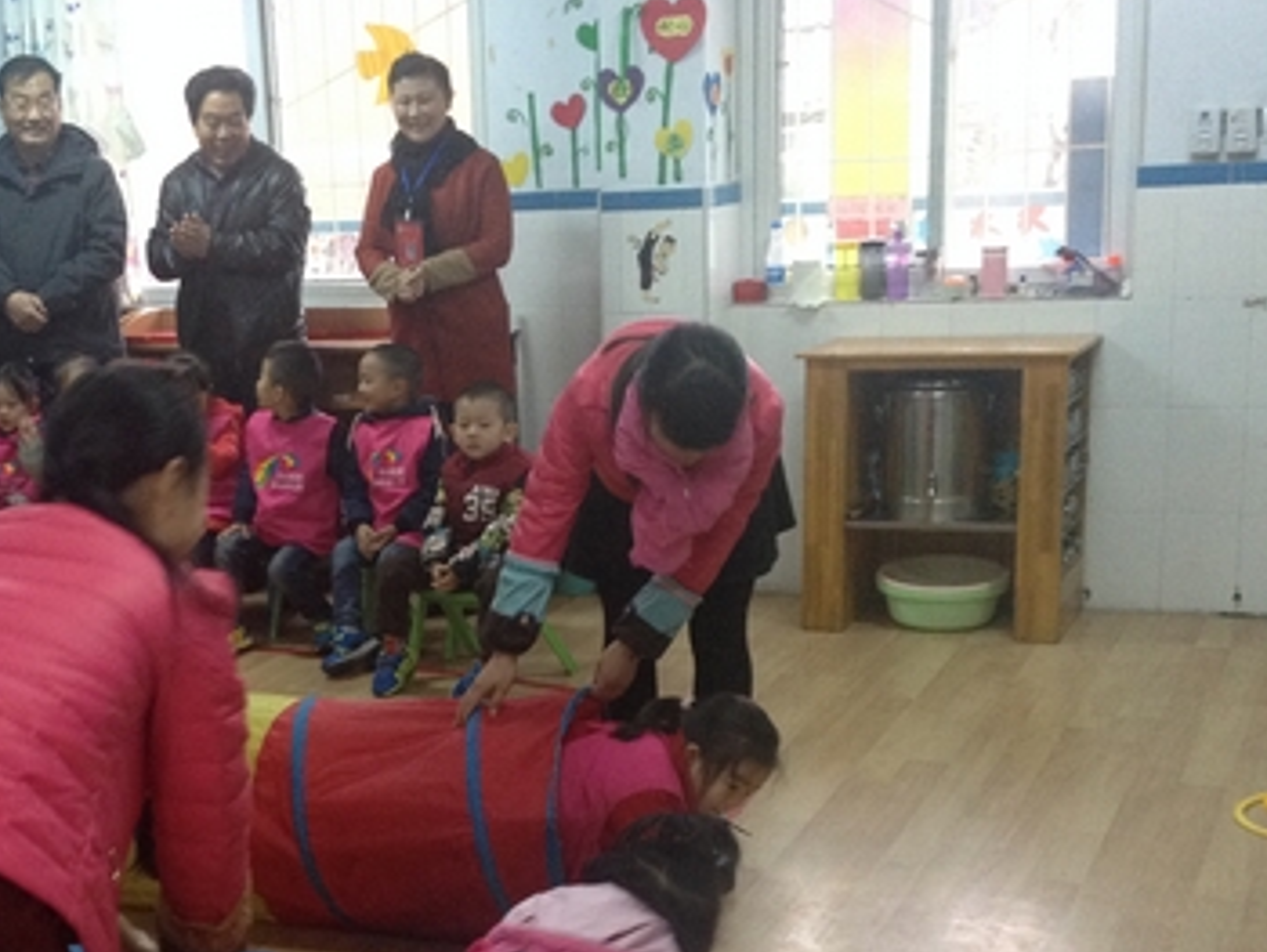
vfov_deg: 24.2
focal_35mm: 60
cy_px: 702
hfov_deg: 31.8
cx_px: 395
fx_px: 2198
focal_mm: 4.28
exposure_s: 1/20
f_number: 2.4
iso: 200
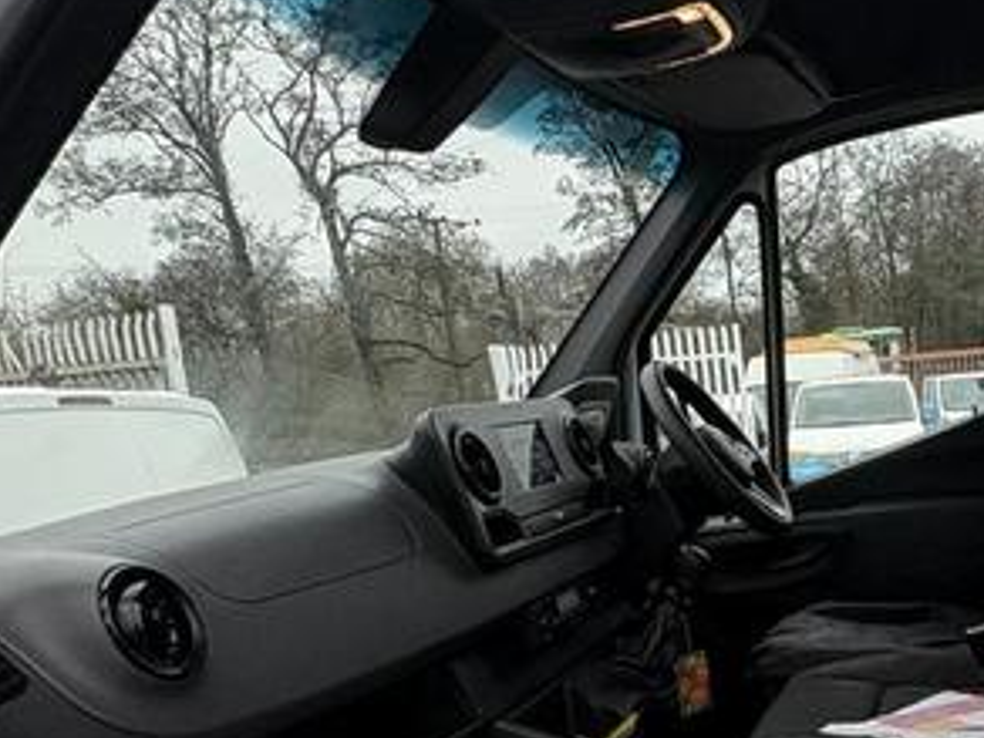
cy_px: 650
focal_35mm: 43
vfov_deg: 32.1
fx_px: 1222
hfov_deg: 38.1
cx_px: 1021
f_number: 2.2
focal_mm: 2.22
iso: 40
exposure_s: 1/133
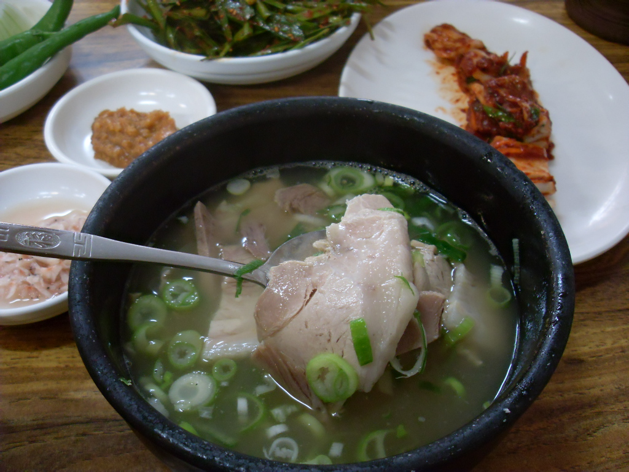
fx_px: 672
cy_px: 236
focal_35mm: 37
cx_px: 314
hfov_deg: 50.1
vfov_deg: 38.7
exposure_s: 1/30
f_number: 2.8
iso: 200
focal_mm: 6.3
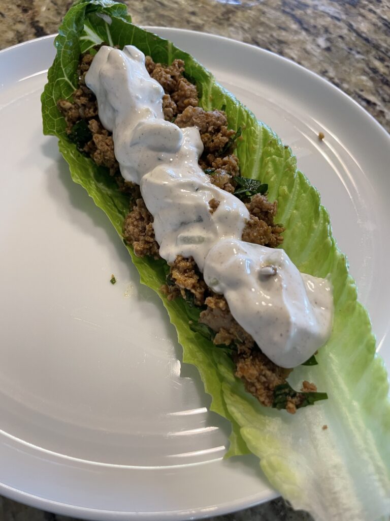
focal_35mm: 26
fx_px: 391
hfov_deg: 53.1
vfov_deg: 67.3
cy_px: 260
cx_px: 195
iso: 125
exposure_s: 1/60
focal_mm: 4.2
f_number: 1.6
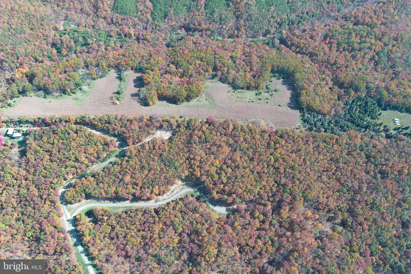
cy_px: 137
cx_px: 206
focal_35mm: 29
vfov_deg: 45.0
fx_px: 331
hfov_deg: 63.7
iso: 100
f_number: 2.8
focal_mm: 10.57
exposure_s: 1/310
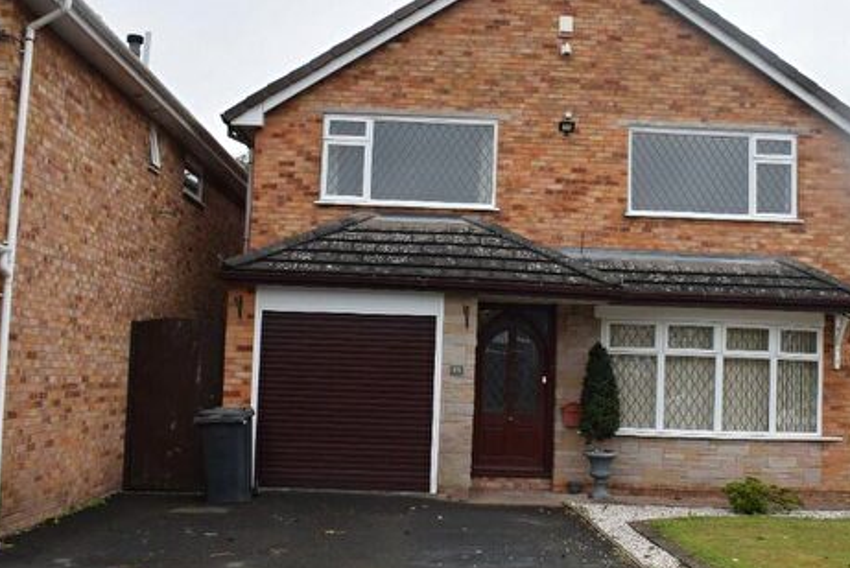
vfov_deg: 32.7
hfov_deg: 47.3
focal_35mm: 41
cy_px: 279
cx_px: 470
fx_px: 969
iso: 200
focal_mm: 18
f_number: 8
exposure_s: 1/250
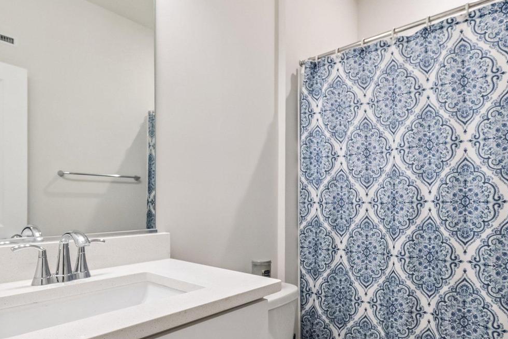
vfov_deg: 56.5
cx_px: 245
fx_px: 310
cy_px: 213
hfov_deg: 78.5
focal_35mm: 22
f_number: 5.6
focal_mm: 10
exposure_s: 1/60
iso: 400
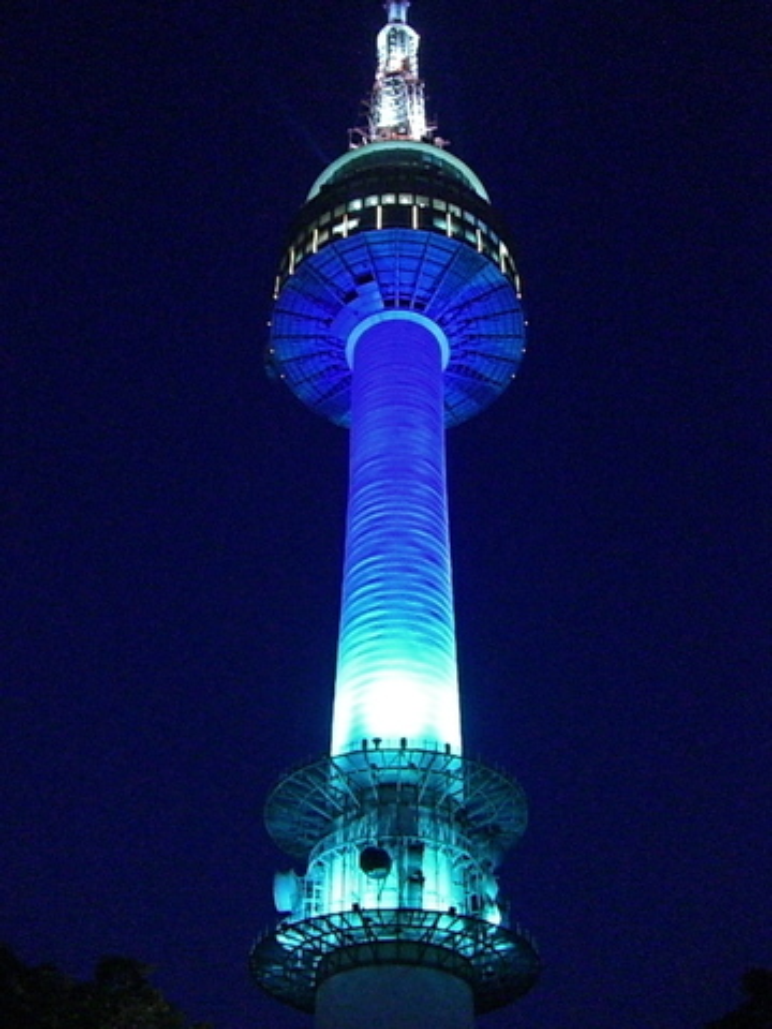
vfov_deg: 49.0
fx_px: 1130
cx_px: 386
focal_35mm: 38
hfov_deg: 37.7
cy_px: 514
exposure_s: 1/15
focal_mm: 6.2
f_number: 2.7
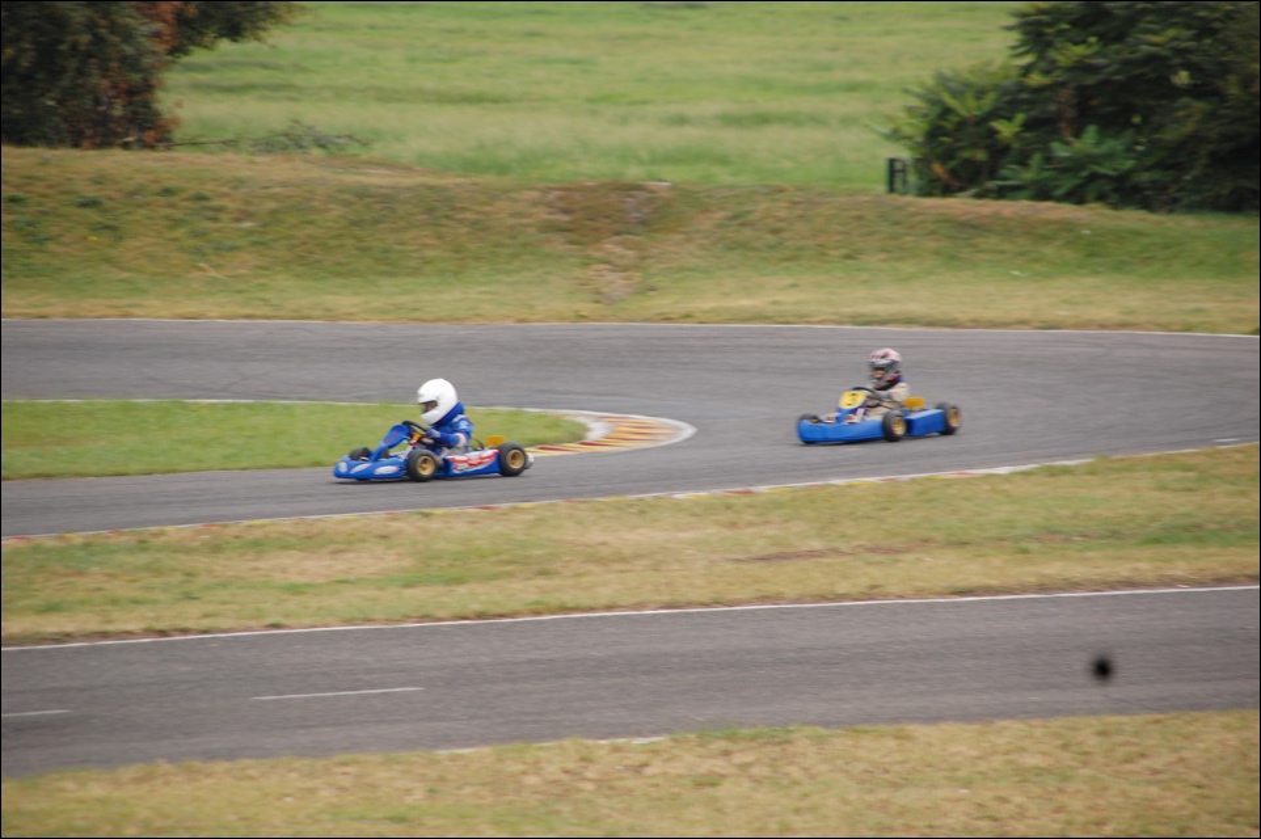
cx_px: 630
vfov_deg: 4.6
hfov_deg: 6.9
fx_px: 10501
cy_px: 420
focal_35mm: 300
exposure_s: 1/200
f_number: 6.3
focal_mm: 200
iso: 400
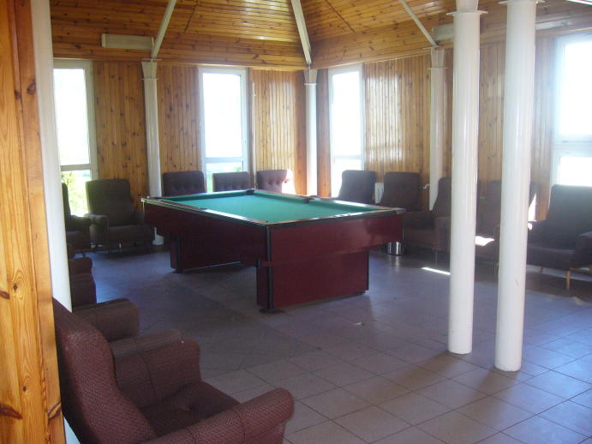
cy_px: 222
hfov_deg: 52.6
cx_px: 296
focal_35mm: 35
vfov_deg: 40.7
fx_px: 598
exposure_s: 1/60
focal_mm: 5.8
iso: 200
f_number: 2.8
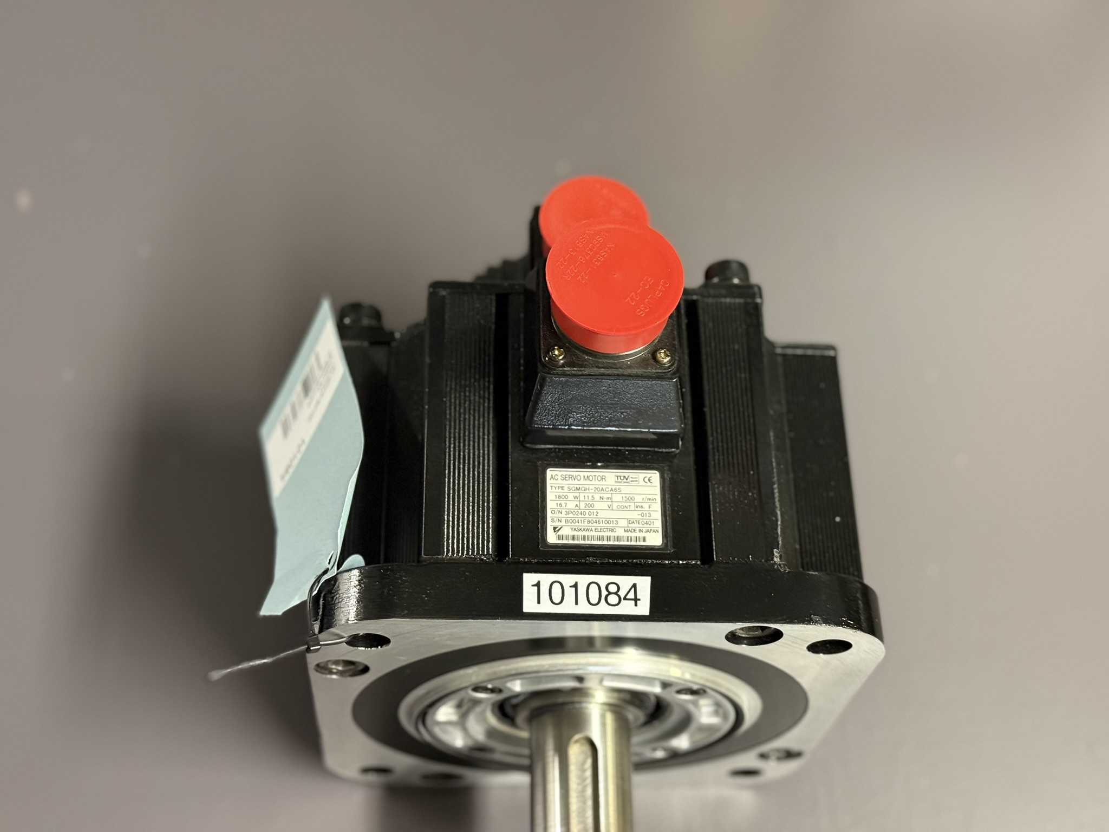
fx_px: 1538
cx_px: 554
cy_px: 416
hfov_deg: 39.7
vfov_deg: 30.3
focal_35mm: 48
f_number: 1.78
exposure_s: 1/33
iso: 500
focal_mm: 6.76
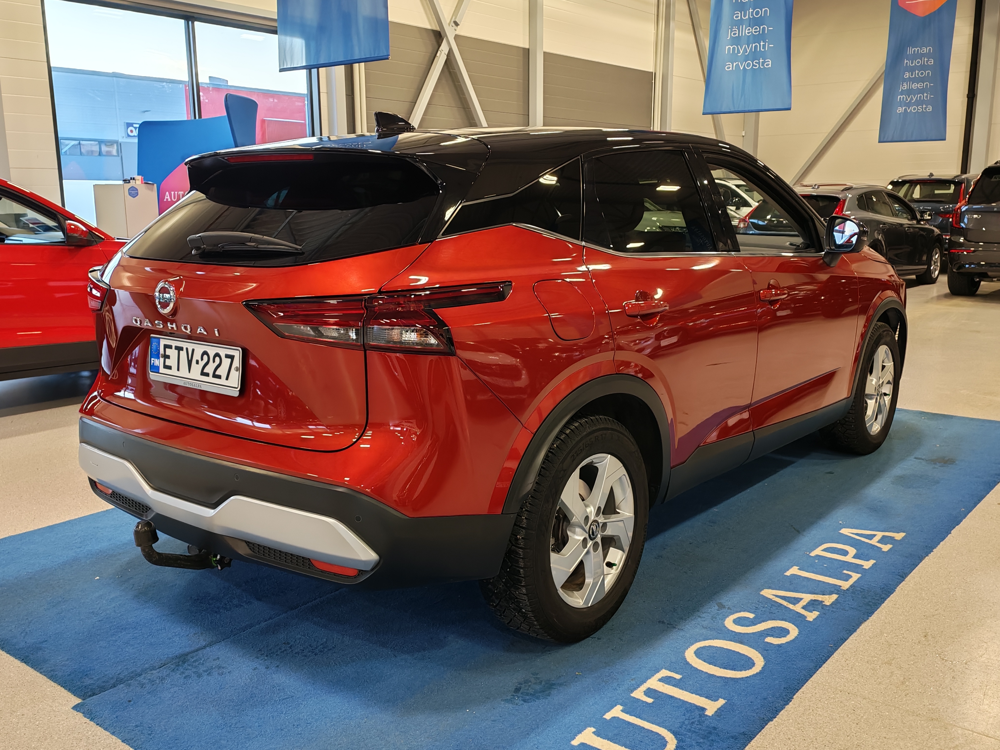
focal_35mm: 33
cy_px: 375
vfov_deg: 42.9
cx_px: 500
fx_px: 953
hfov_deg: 55.4
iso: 176
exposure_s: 1/100
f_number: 1.9
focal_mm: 6.12
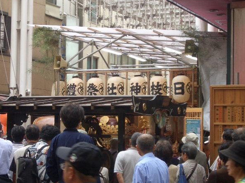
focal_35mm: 97
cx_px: 114
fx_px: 686
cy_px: 89
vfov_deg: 15.2
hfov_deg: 20.2
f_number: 6
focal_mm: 11.6
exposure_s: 1/80
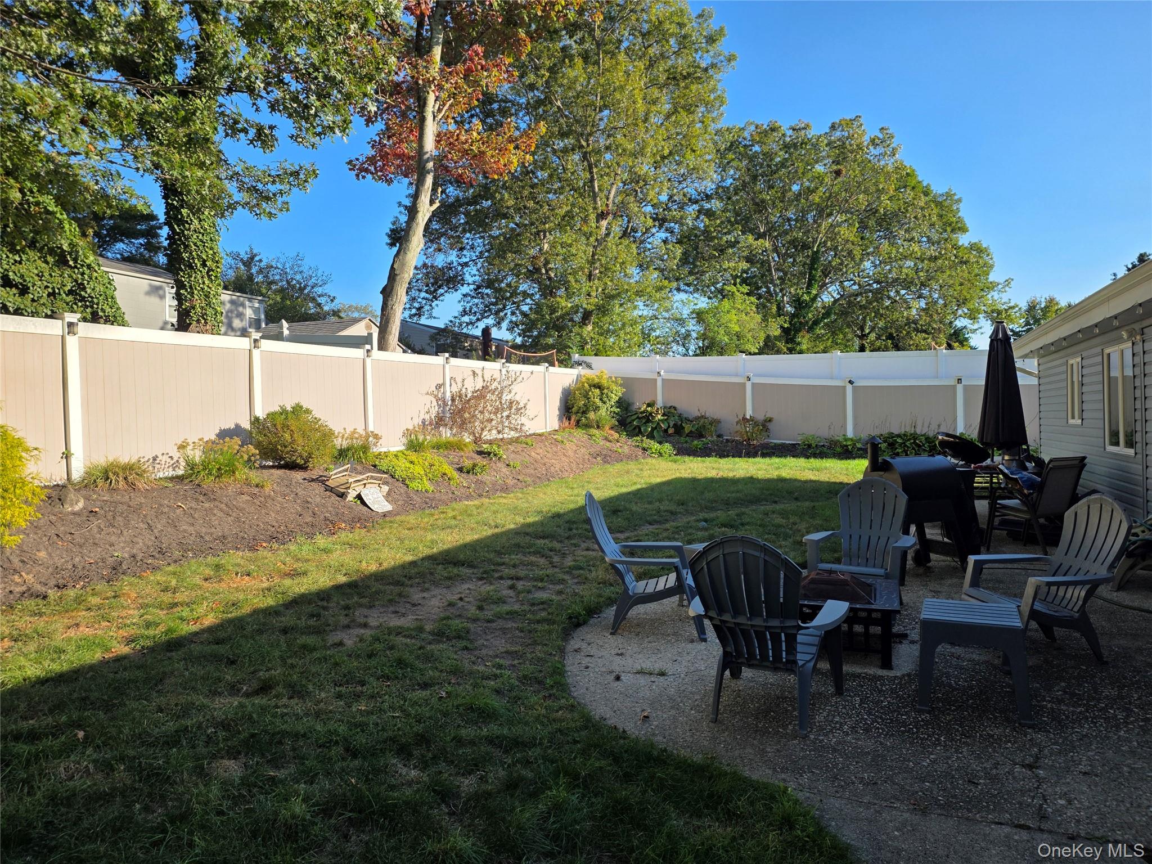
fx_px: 765
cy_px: 432
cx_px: 576
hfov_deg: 73.9
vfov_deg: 58.9
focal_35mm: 23
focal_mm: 6.3
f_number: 1.7
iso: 80
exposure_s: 1/4434
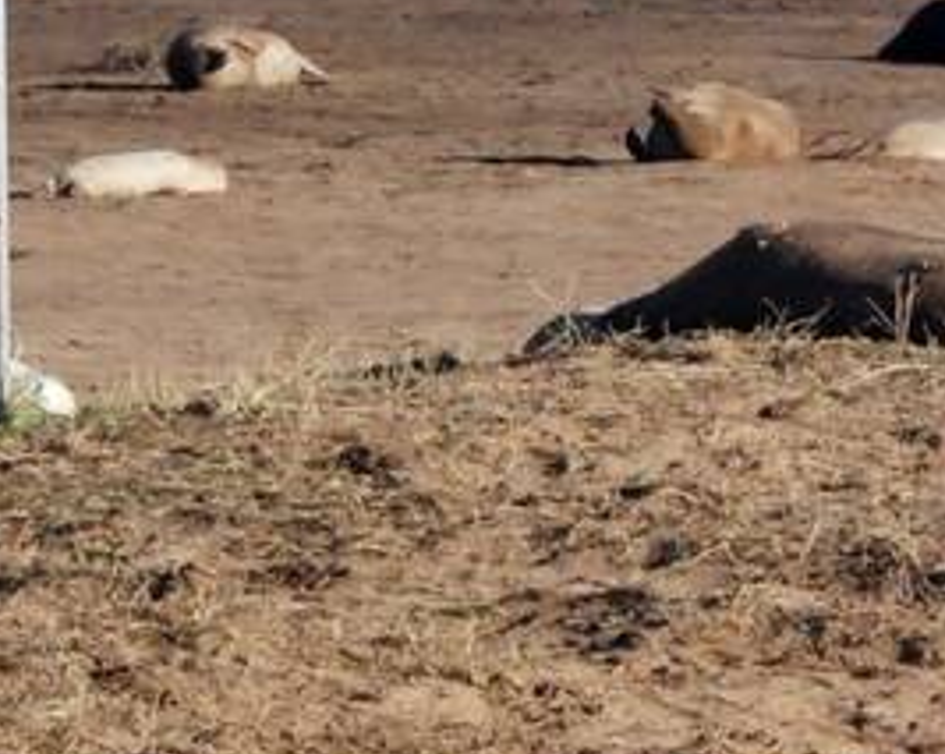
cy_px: 97
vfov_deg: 2.6
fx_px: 16539
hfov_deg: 3.3
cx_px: 726
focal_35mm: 592
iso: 1000
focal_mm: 70
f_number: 10
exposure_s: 1/1600
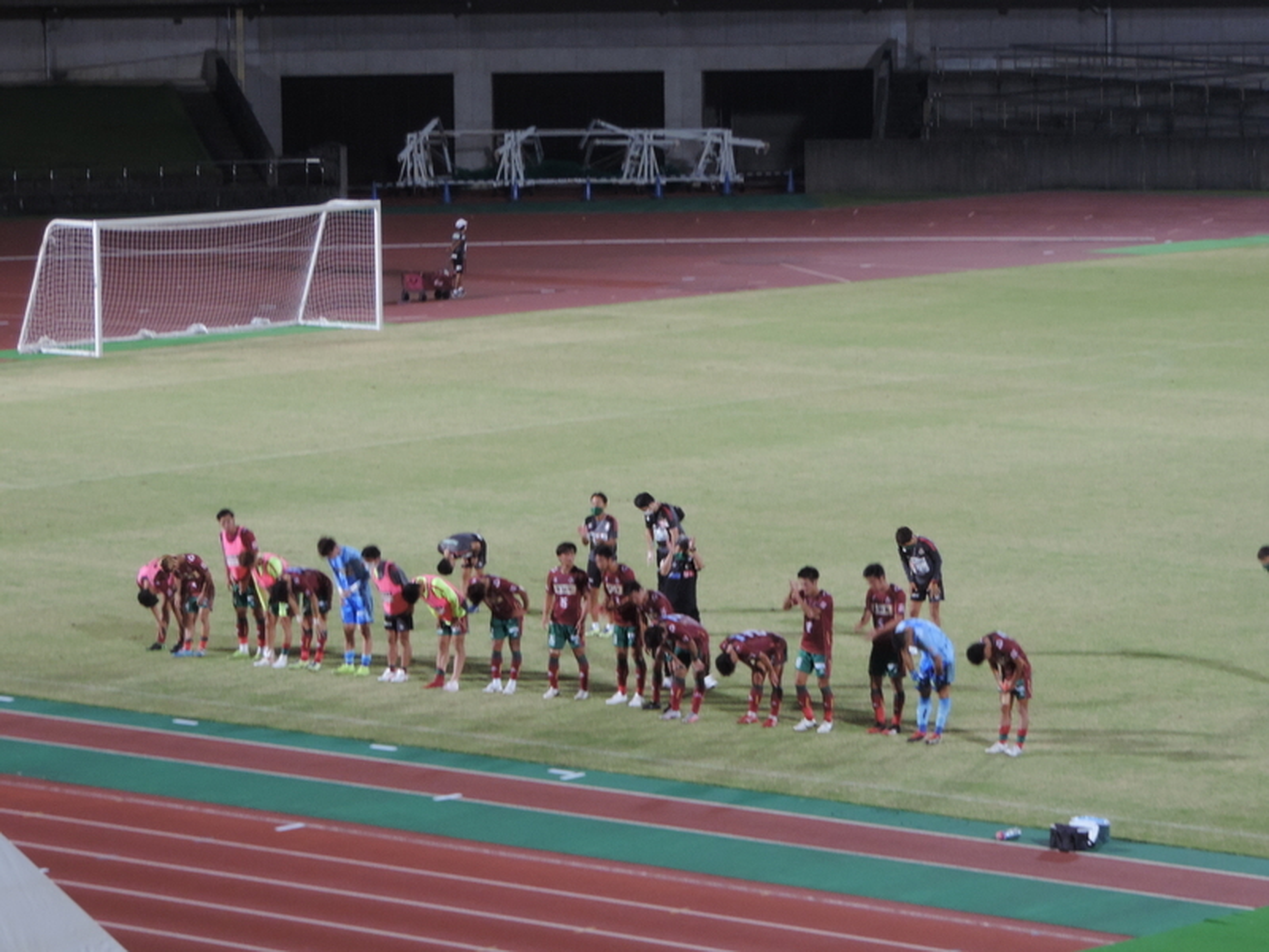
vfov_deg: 9.6
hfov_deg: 12.7
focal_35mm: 155
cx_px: 634
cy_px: 476
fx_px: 5682
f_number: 4.4
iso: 400
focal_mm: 27.6
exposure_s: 1/50
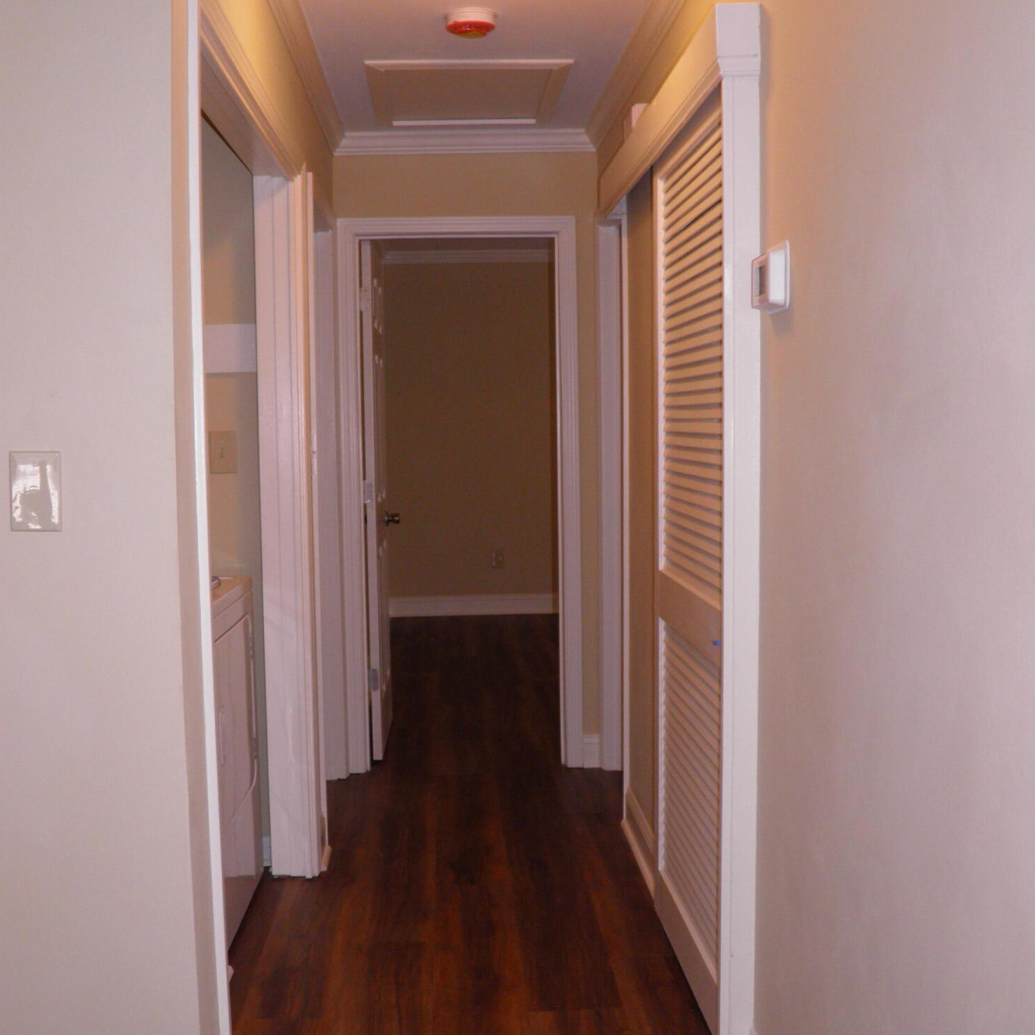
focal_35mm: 36
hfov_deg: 46.0
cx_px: 513
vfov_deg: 46.0
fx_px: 1218
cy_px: 530
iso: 100
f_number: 3
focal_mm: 5.5
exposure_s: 1/40
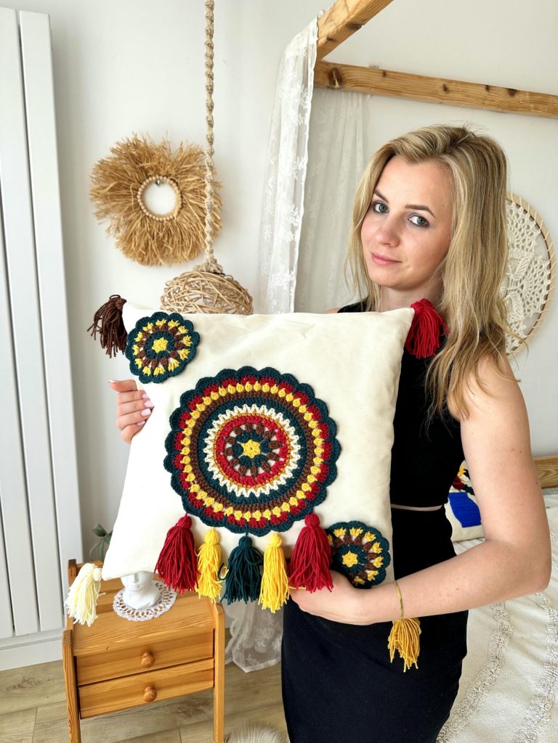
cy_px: 372
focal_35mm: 24
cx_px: 279
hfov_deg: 56.8
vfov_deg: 71.6
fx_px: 516
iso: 100
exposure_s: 1/121
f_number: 1.78
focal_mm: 6.86
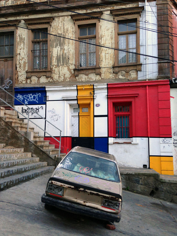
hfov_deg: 43.0
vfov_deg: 55.3
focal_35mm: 33
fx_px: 225
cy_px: 118
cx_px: 88
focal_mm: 4.12
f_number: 2.4
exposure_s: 1/120
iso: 80
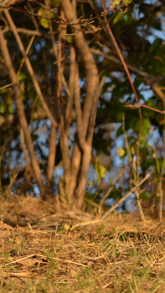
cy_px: 143
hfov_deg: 1.5
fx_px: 6219
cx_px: 223
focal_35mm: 799
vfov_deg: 2.7
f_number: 5.6
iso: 250
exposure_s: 1/500
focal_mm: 260
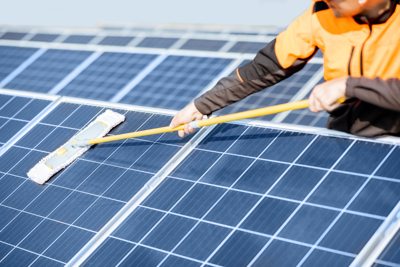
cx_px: 200
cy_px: 134
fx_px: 945
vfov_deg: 16.1
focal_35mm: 85
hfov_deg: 23.9
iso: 200
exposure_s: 1/3200
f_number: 2.2
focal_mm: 85
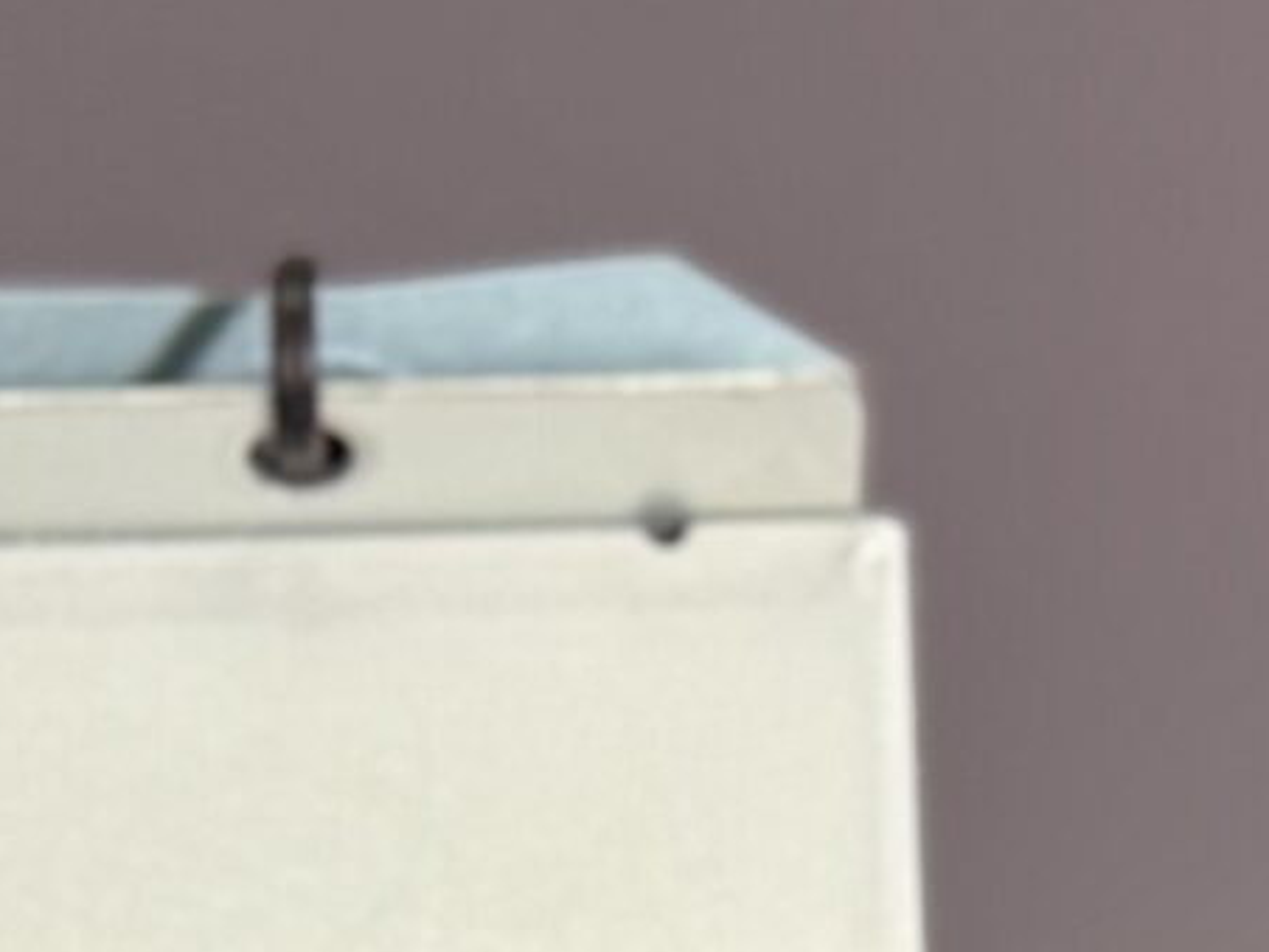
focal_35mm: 272
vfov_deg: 5.3
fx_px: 9971
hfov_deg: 7.3
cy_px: 2367
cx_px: 331
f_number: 1.78
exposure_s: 1/33
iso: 200
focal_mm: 6.76
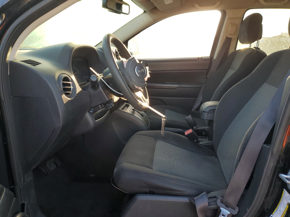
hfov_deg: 67.3
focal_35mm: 26
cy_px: 108
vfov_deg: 53.1
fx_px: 218
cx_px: 145
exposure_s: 1/263
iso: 50
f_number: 1.5
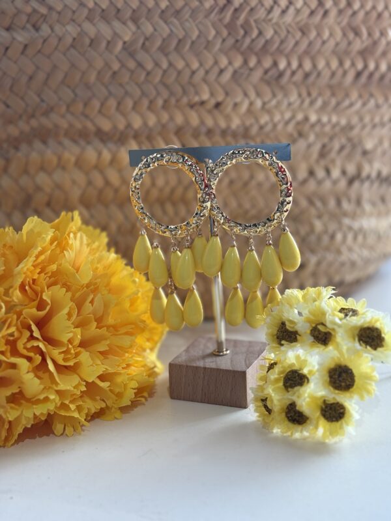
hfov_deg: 28.0
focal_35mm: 52
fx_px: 783
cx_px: 196
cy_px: 260
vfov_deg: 36.8
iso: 50
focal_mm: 5.96
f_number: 1.6
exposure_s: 1/100
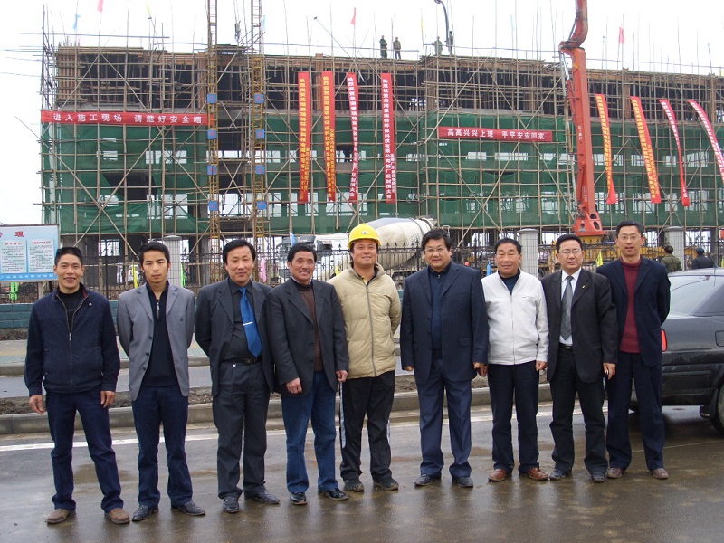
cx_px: 362
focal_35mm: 43
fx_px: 899
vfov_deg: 33.6
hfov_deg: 43.9
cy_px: 272
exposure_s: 1/96
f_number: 2.9
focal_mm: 8.86
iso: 50
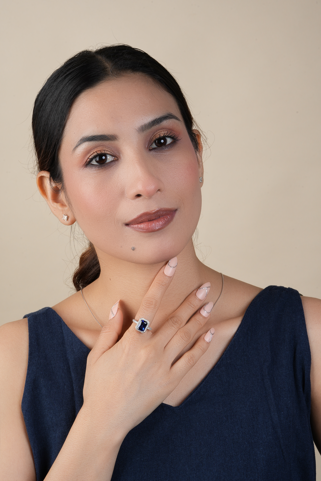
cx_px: 160
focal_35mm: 90
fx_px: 1204
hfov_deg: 15.2
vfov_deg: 22.6
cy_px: 240
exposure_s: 1/125
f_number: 20
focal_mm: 90
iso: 100
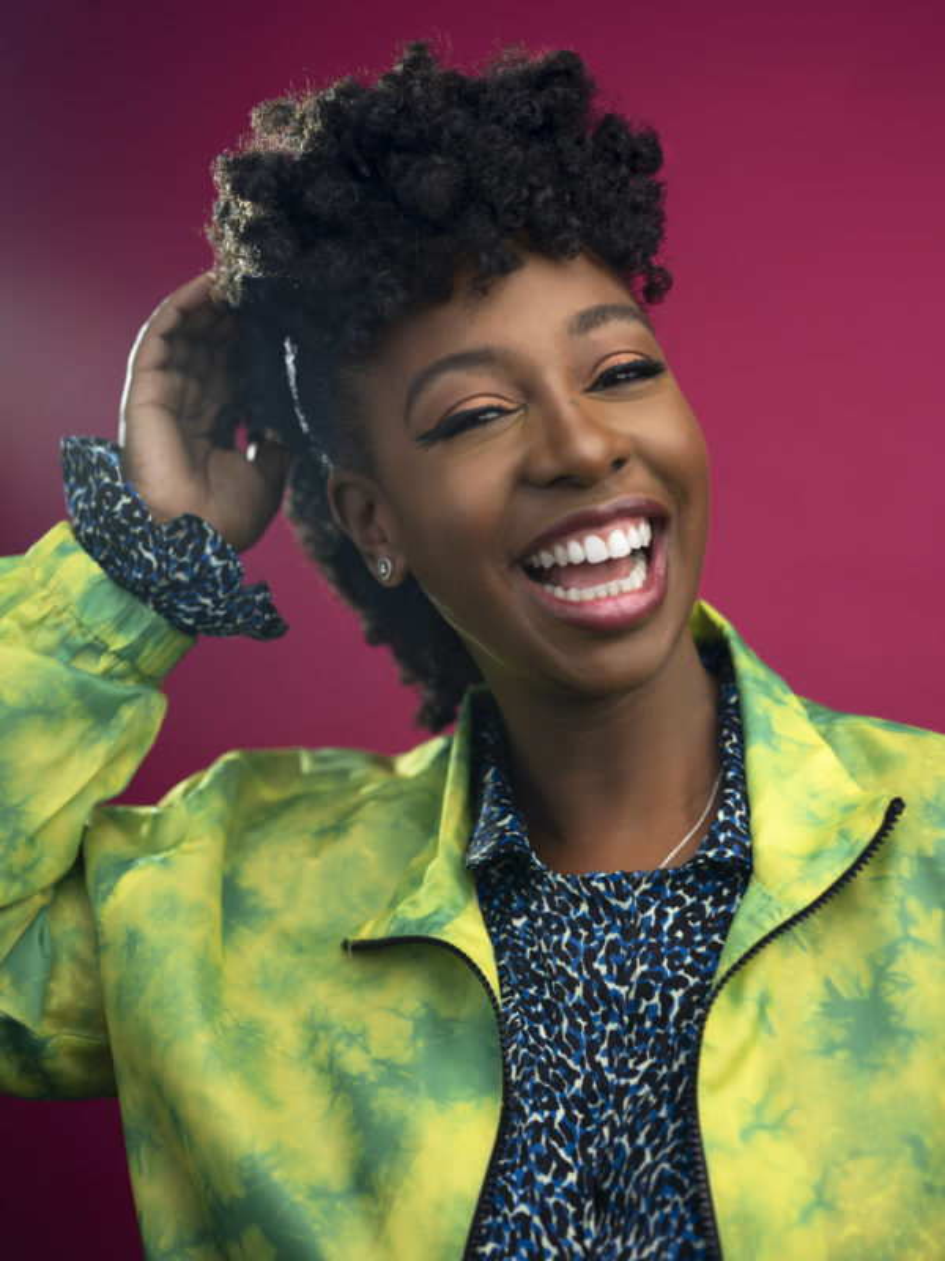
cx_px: 472
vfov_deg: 38.2
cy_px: 630
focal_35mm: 50
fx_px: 1820
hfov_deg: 29.1
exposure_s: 1/100
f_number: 3.2
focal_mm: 63
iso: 125
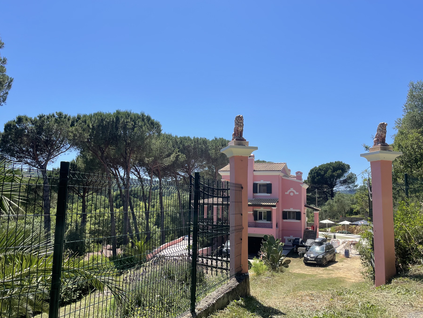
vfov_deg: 48.2
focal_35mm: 29
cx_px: 208
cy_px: 170
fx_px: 354
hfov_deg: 61.7
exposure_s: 1/3401
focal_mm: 4.2
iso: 32
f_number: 1.6
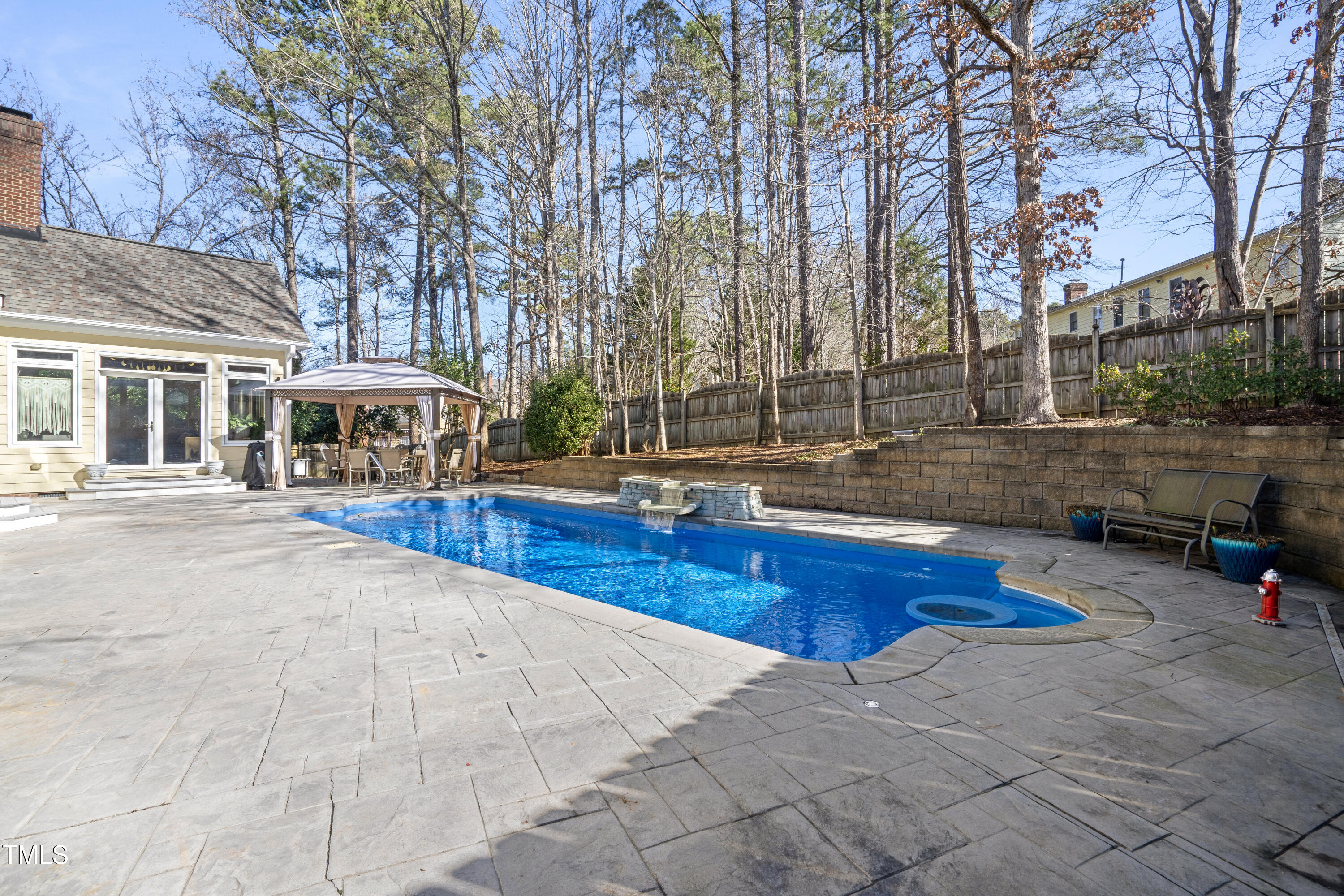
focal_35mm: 16
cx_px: 672
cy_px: 448
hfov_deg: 96.7
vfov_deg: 73.7
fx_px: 597
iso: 250
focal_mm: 16
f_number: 13
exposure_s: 1/8
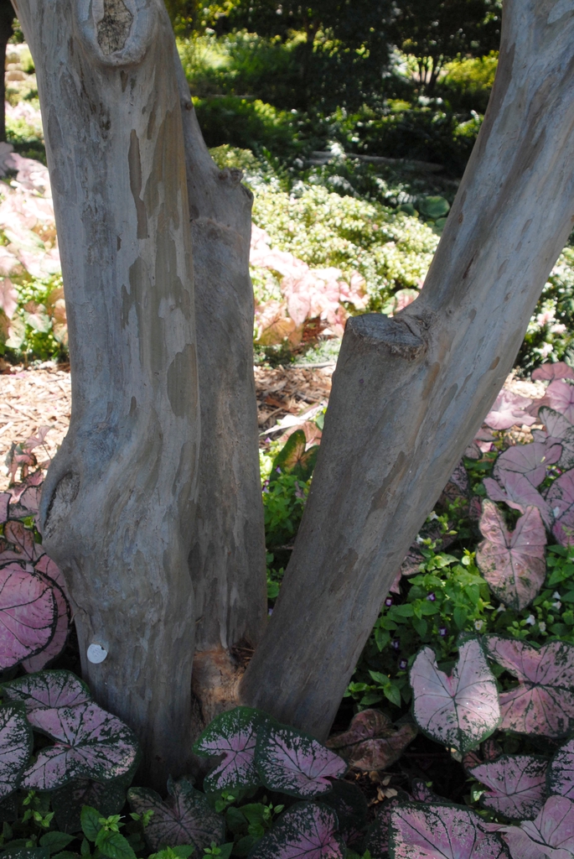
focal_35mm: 42
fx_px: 1002
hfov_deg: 32.0
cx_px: 287
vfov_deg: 46.4
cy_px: 430
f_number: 7.1
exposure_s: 1/180
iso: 400
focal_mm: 28
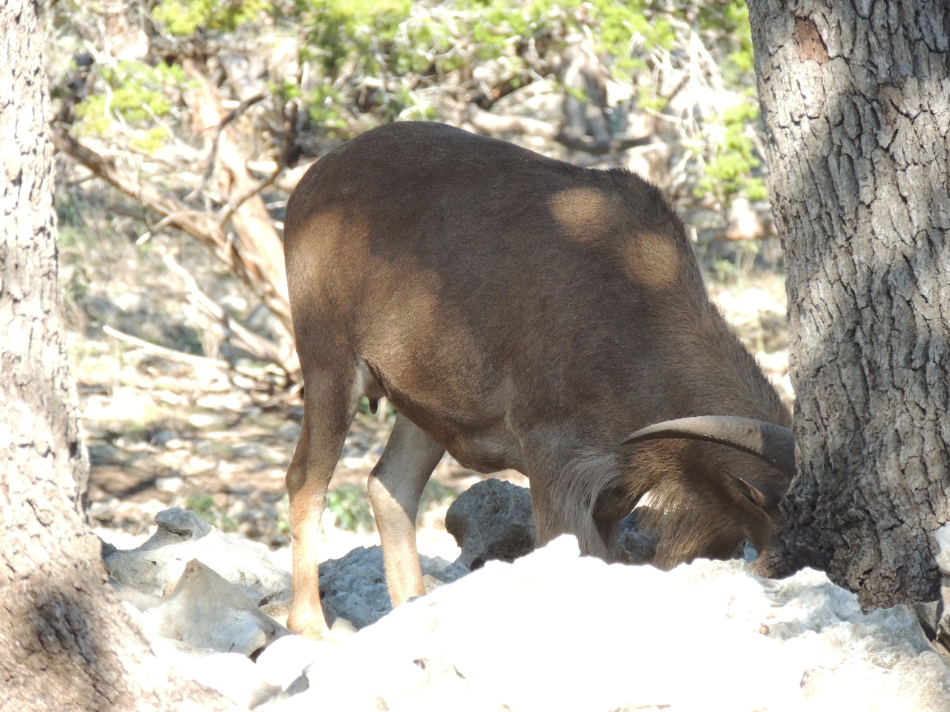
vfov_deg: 3.7
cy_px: 356
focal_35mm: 400
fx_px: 10978
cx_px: 475
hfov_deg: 5.0
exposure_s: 1/250
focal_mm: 71.3
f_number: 4.8
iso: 360
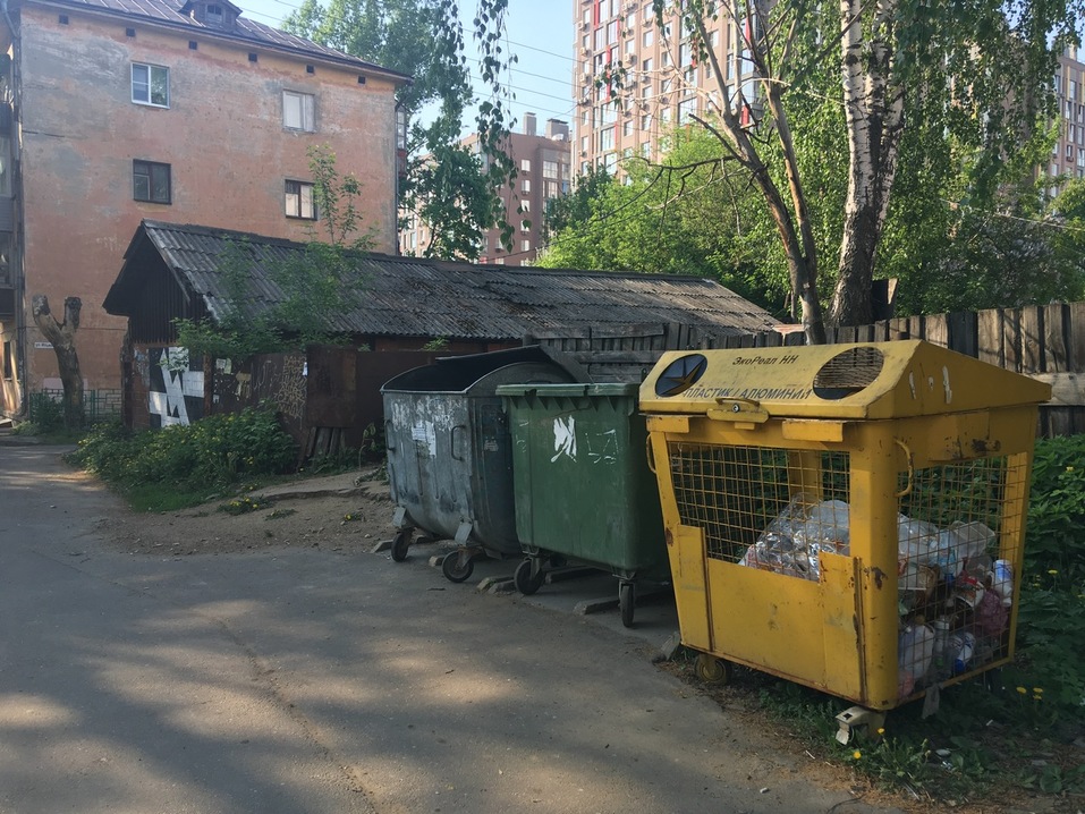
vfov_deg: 48.2
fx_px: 909
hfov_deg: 61.7
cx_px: 542
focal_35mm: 29
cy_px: 407
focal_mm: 4.15
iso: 25
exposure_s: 1/394
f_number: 2.2
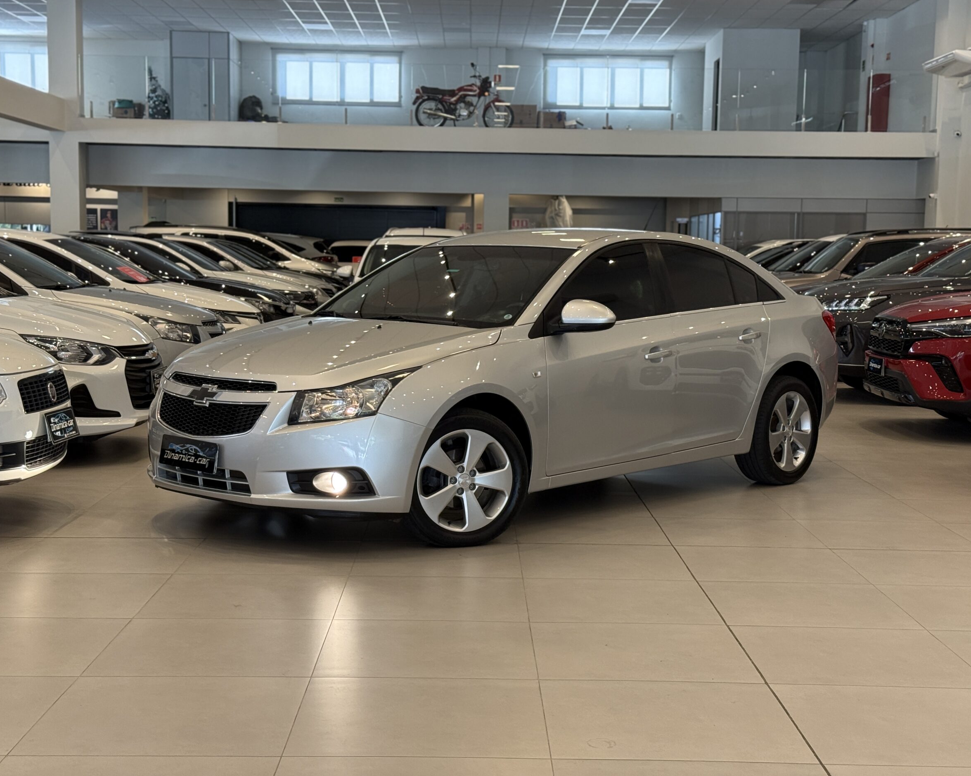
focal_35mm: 51
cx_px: 486
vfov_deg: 29.7
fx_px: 1465
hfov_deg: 36.7
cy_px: 381
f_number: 1.78
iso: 160
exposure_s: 1/120
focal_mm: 6.76
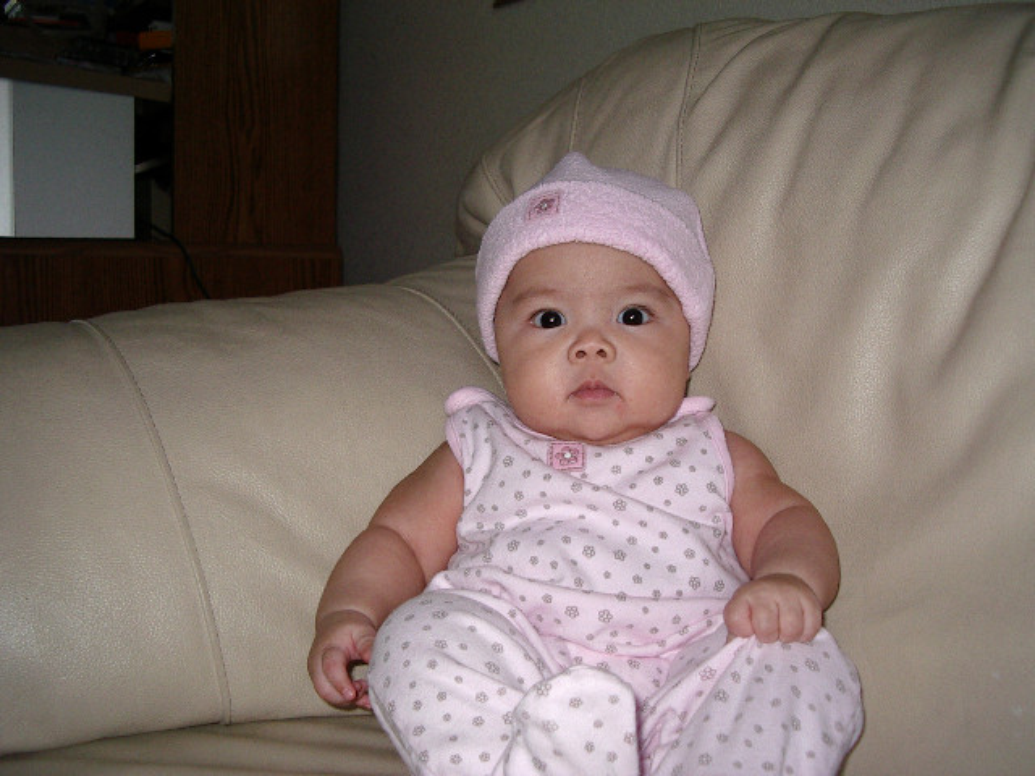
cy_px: 388
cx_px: 518
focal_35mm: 38
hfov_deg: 49.0
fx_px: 1136
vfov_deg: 37.7
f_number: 2.6
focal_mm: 5.8
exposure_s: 1/60
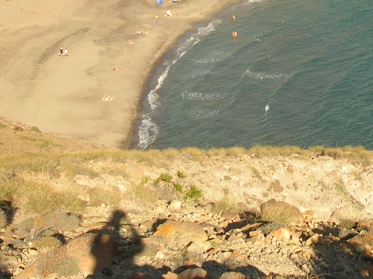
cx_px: 228
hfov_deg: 24.1
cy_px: 27
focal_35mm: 81
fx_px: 872
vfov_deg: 17.9
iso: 50
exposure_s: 1/232
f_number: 5.6
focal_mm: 5.8
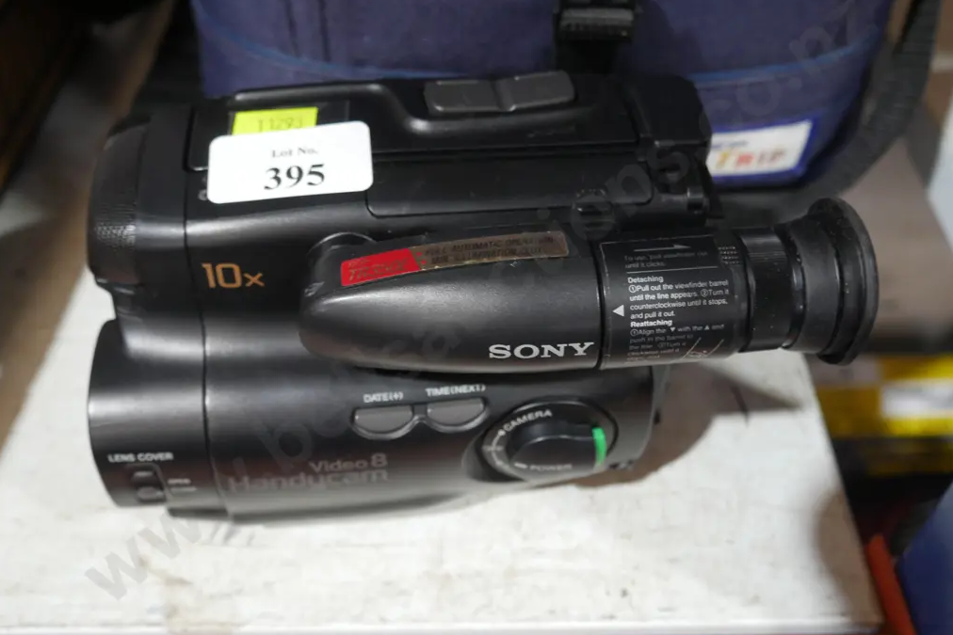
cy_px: 302
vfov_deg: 33.4
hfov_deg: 48.5
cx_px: 479
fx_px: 1059
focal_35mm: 40
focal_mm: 19
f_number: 4.1
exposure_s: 1/60
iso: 1000
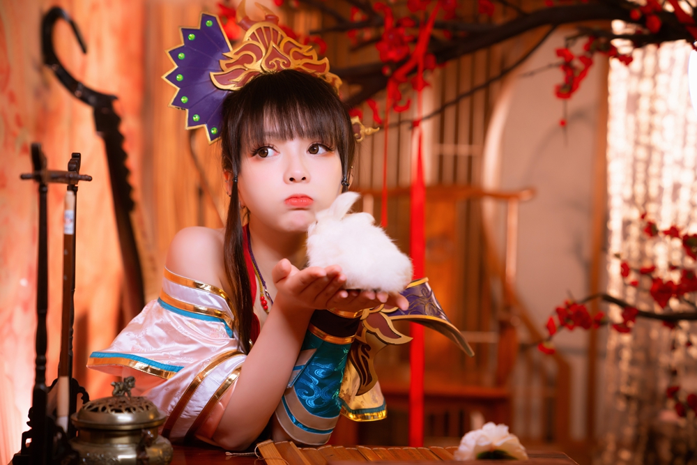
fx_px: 1355
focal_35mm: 70
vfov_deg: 19.5
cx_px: 348
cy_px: 232
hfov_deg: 28.8
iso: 400
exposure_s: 1/60
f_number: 3.2
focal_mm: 70
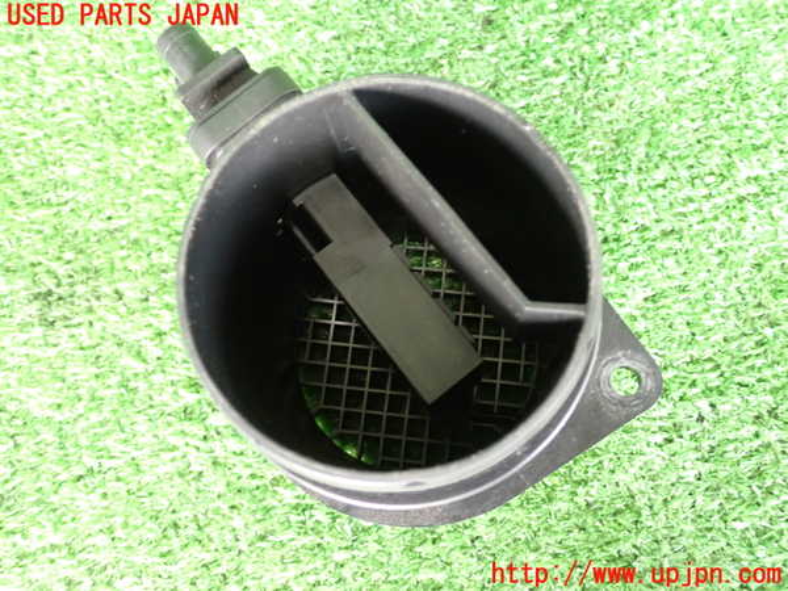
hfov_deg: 51.4
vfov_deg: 39.7
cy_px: 296
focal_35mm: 36
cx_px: 394
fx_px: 820
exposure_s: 1/40
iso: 800
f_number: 2.5
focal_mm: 6.37
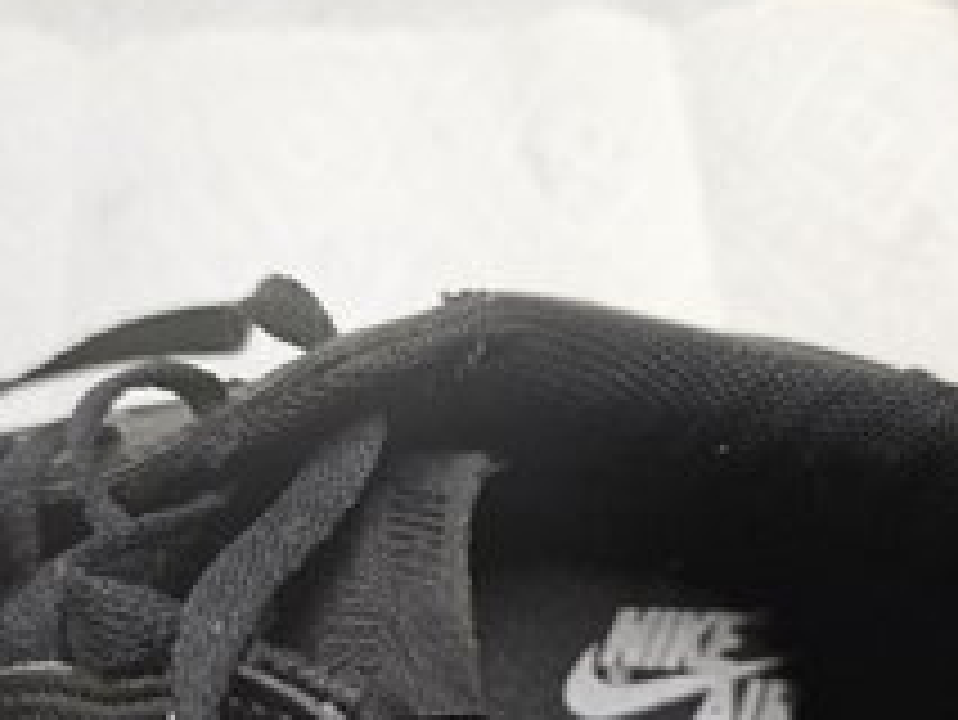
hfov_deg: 50.1
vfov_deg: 38.0
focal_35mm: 37
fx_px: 1025
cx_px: 483
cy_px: 515
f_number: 1.8
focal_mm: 5.4
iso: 500
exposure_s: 1/120
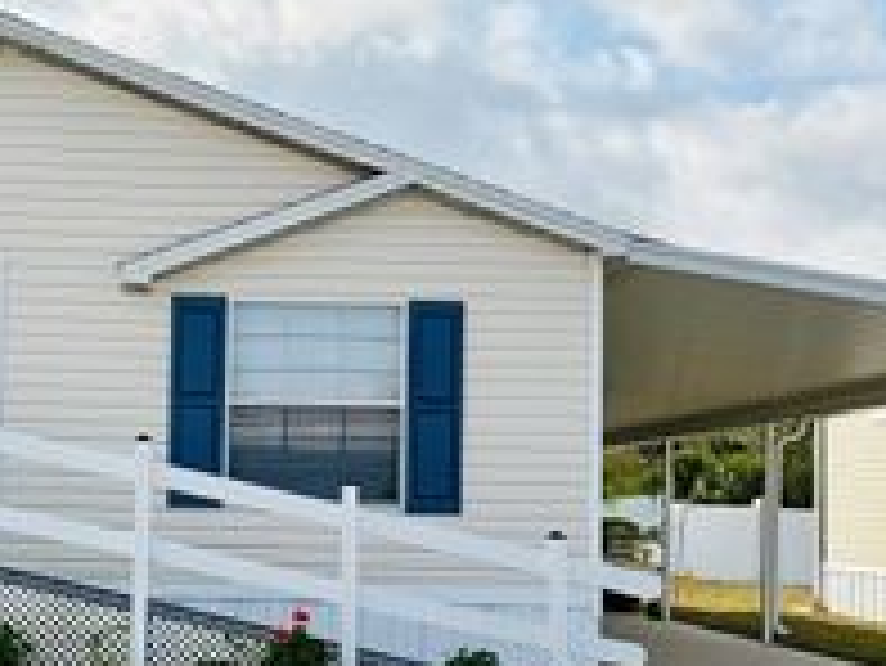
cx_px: 180
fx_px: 1690
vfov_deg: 22.2
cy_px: 407
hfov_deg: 28.7
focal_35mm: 66
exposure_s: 1/4950
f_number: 1.6
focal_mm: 5.96
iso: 50
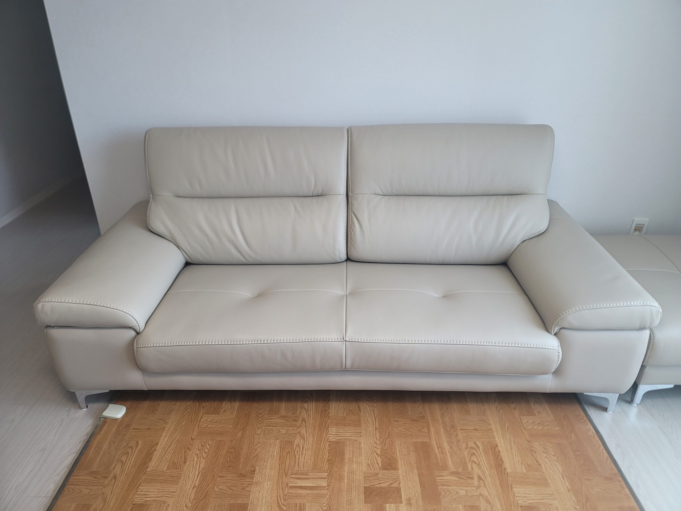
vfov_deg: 54.9
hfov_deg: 69.4
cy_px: 256
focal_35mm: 25
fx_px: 492
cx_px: 340
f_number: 1.8
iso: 125
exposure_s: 1/120
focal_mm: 7
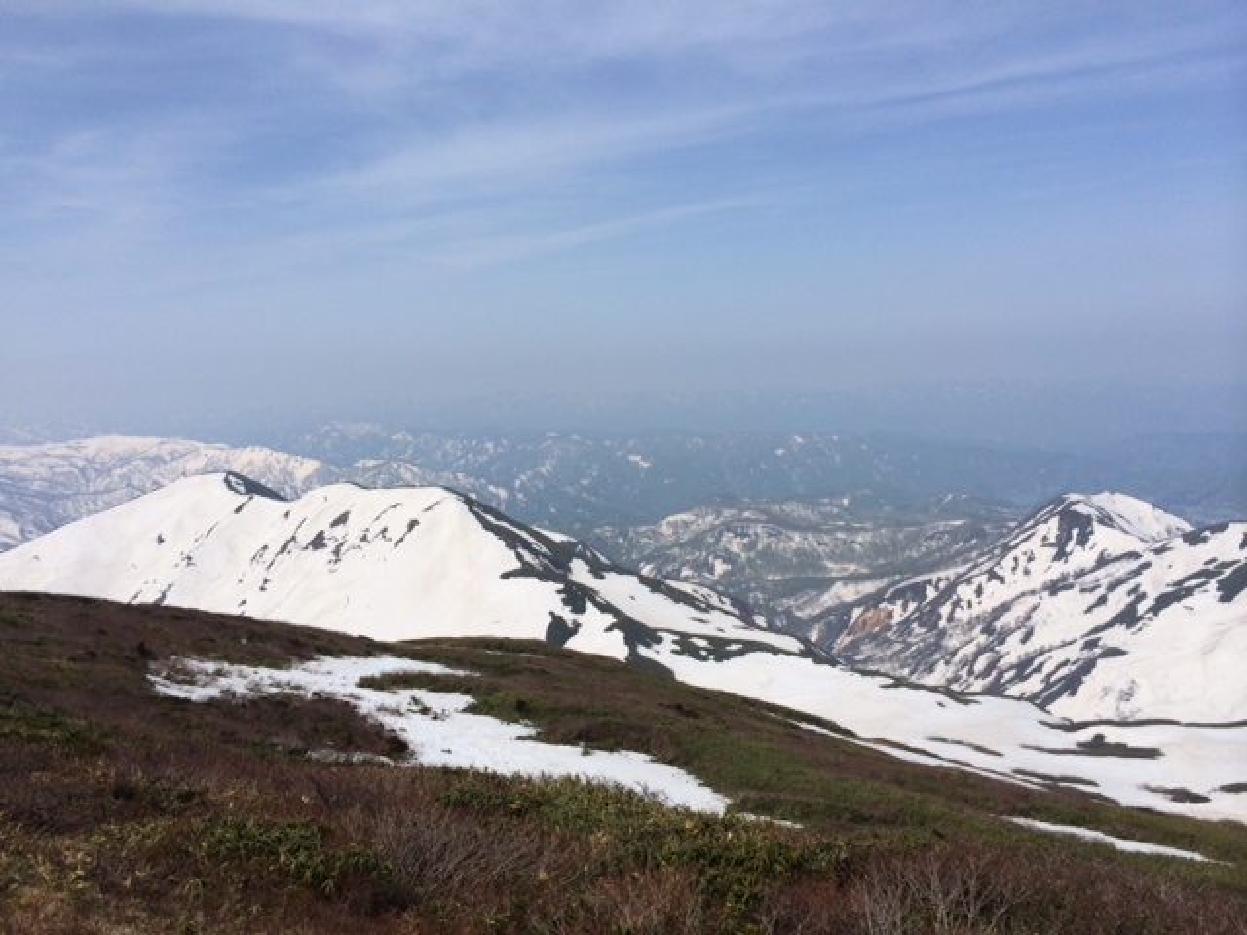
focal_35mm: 30
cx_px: 624
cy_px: 468
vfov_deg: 46.8
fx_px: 1081
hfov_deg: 60.0
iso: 40
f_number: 2.2
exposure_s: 1/5128
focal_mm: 4.12
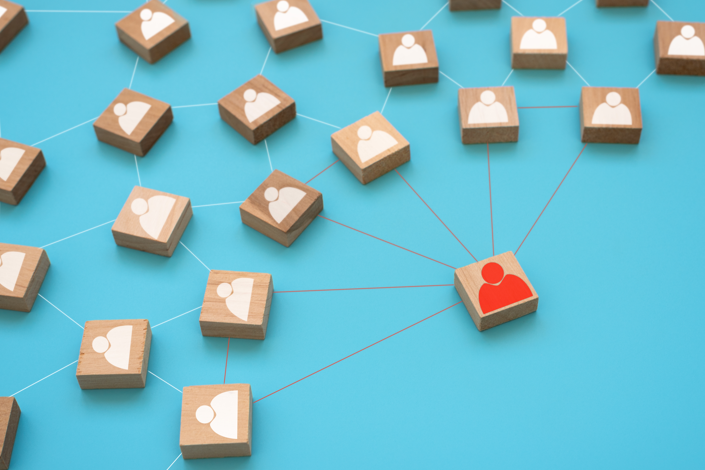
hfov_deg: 36.2
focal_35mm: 55
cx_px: 377
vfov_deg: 24.6
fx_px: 1077
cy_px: 230
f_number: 8
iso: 200
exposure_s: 1/50
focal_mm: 50
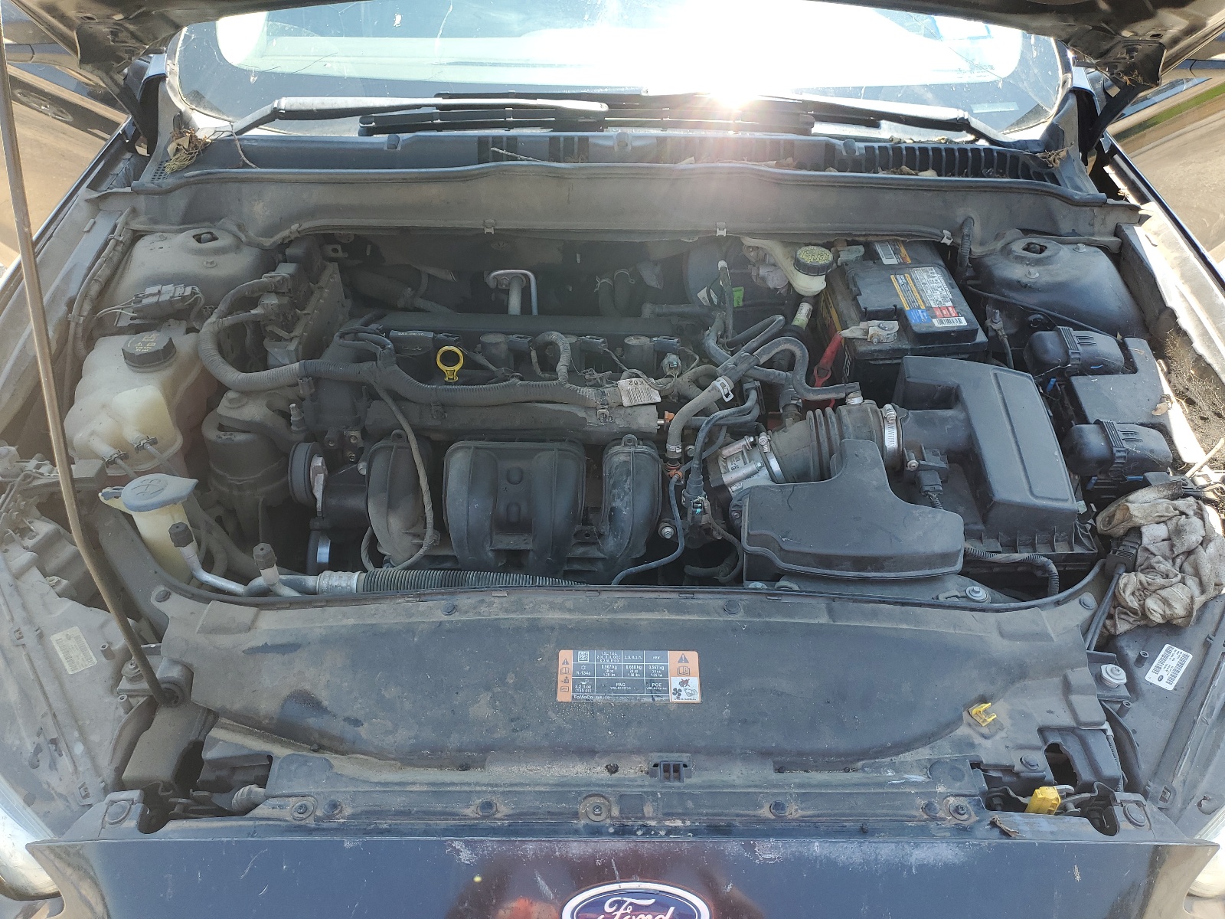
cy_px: 460
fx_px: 920
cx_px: 612
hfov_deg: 67.3
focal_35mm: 26
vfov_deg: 53.1
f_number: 1.5
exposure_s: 1/417
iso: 50
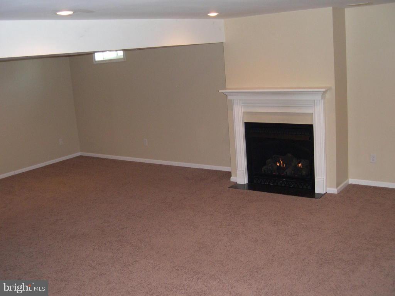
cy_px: 148
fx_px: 434
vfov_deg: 37.7
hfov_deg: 49.0
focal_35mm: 38
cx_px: 198
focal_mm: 8
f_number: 2.8
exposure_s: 1/60
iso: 262
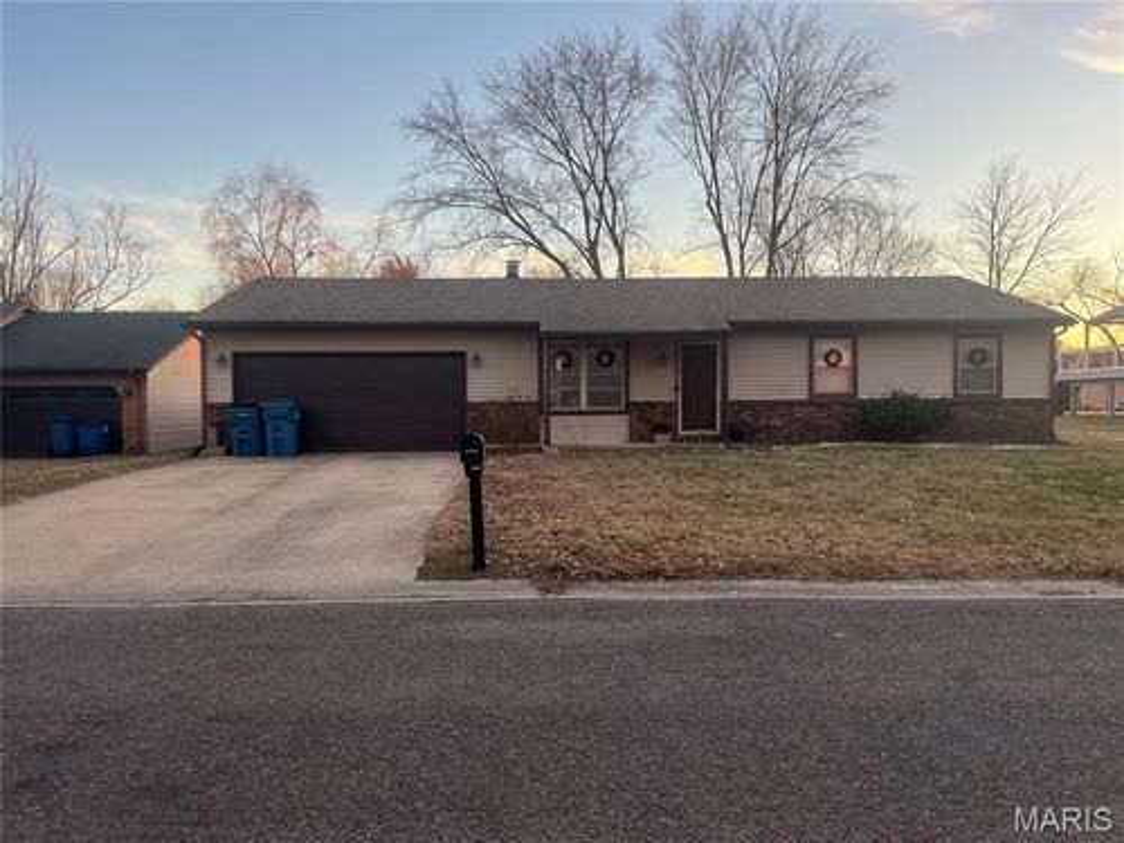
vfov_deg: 53.1
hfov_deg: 67.3
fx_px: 844
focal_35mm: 26
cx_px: 562
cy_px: 422
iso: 40
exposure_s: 1/216
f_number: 1.6
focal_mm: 5.1
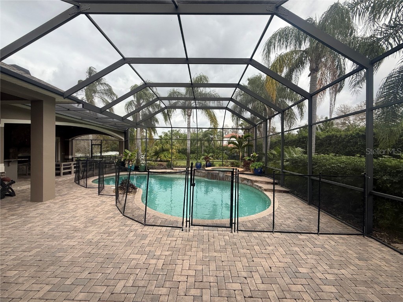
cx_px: 202
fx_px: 163
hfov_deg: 102.1
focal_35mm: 14
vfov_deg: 85.7
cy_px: 151
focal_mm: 2.22
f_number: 2.2
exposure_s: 1/393
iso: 50
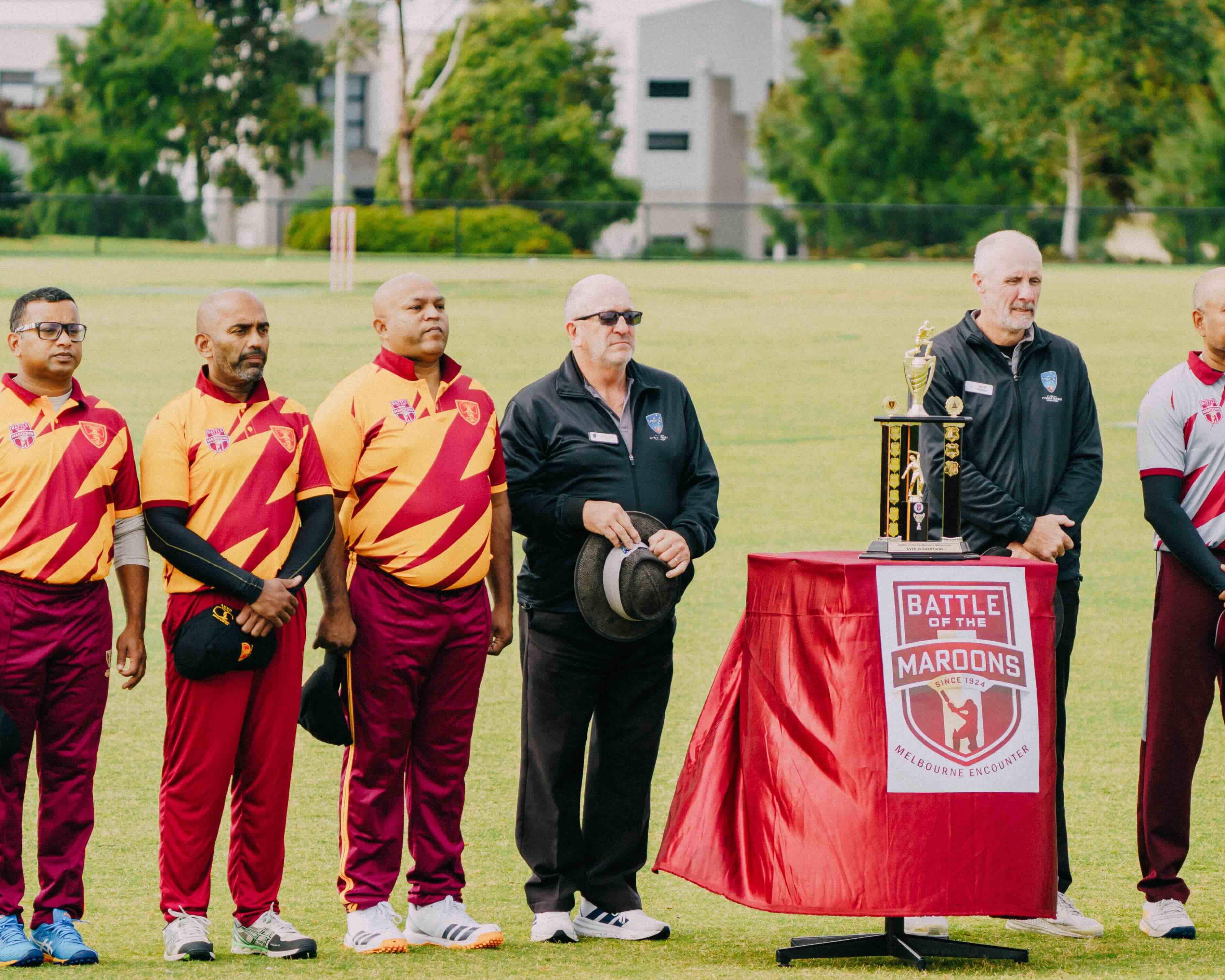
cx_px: 800
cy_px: 565
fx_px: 10839
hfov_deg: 6.5
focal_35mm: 299
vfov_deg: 5.2
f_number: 5.6
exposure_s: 1/400
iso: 200
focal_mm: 200
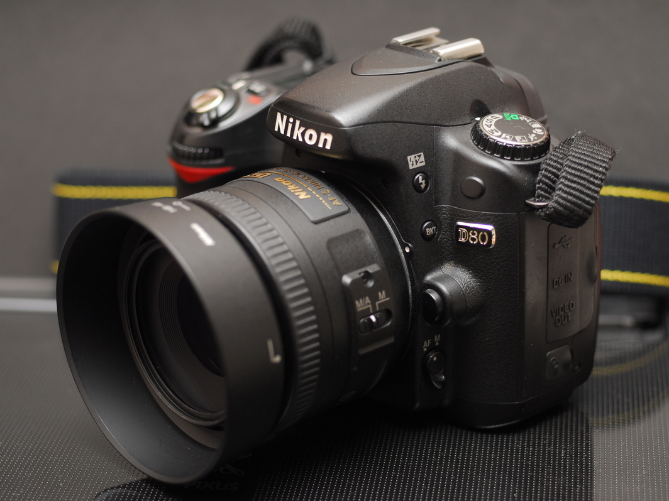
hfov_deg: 21.9
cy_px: 251
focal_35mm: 90
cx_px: 326
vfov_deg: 16.5
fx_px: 1731
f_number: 2.8
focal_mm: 55
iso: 200
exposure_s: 1/250
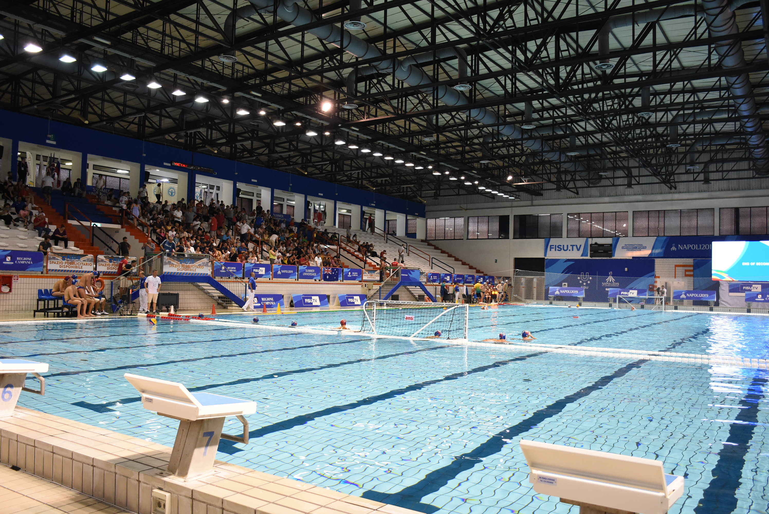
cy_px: 257
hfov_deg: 61.9
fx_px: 641
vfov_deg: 43.7
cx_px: 384
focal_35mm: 30
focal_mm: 20
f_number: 4
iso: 1250
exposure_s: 1/100
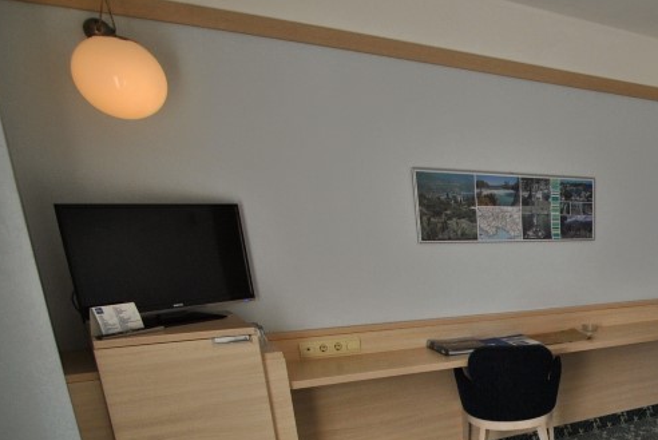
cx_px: 711
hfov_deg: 43.3
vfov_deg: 34.9
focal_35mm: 35
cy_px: 427
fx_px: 640
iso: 200
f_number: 5
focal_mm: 10
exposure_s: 1/100
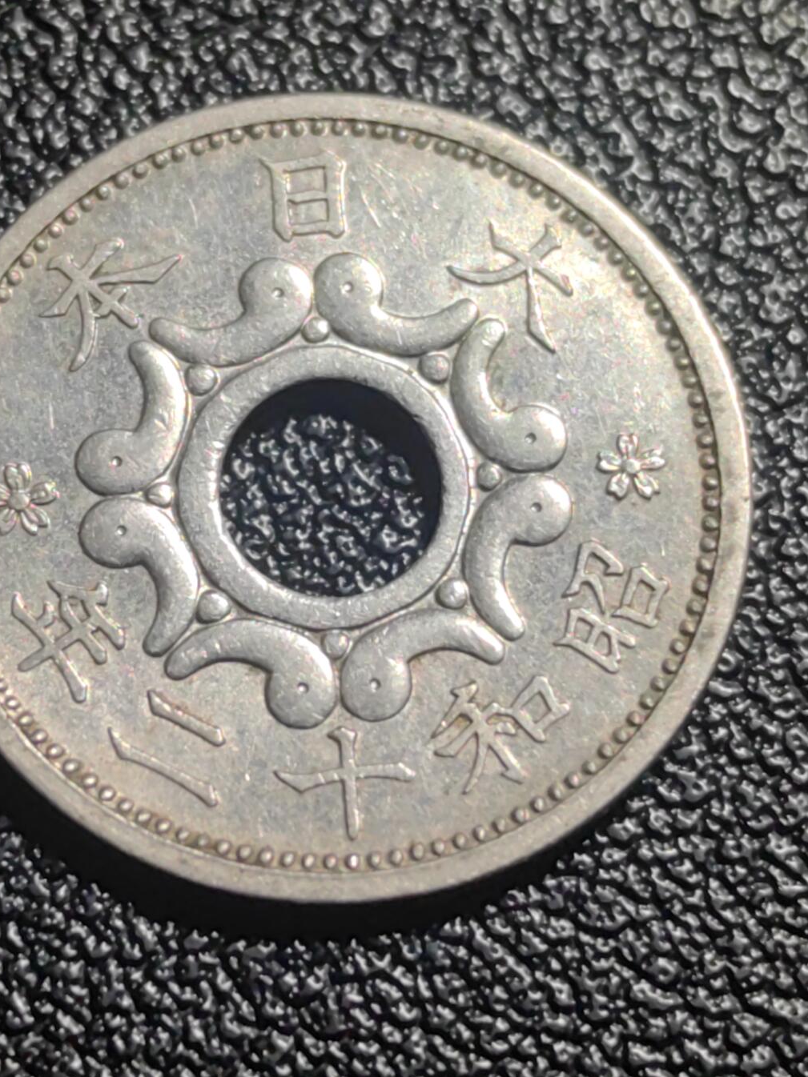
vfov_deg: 17.7
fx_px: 3456
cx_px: 277
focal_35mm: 111
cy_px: 514
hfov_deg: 13.3
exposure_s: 1/100
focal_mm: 5.75
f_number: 2
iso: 50
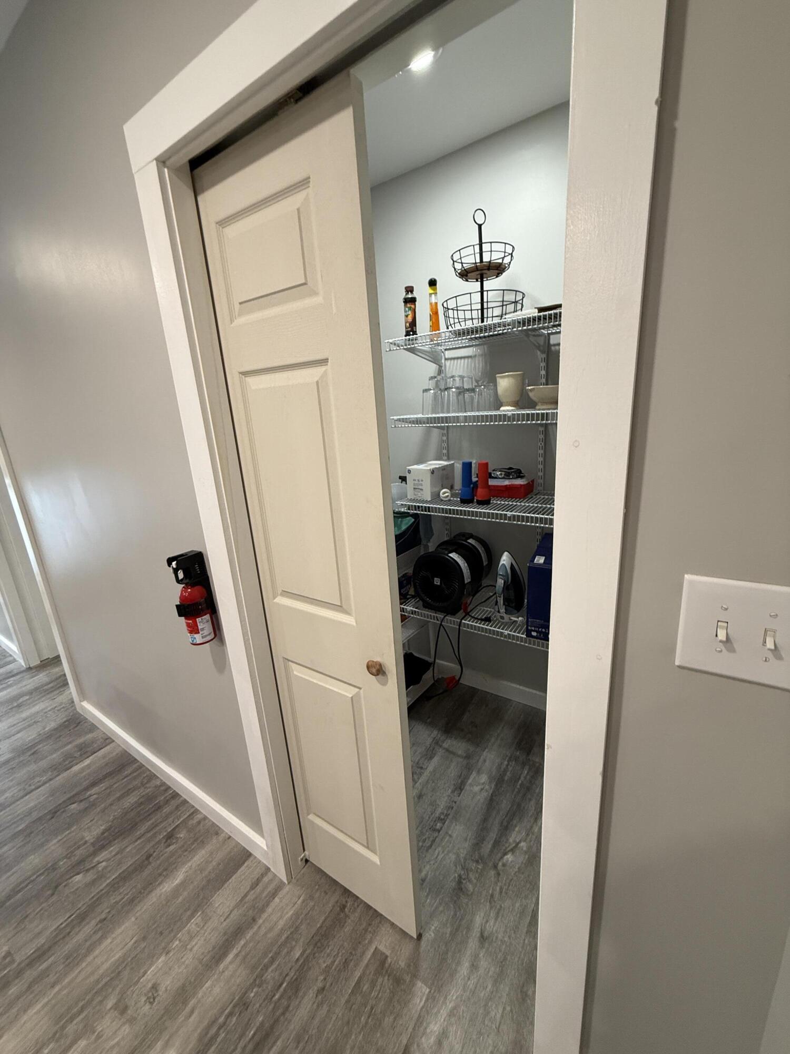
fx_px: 426
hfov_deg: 85.7
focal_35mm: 14
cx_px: 395
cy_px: 527
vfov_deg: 102.1
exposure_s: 1/60
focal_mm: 2.22
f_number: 2.2
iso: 200
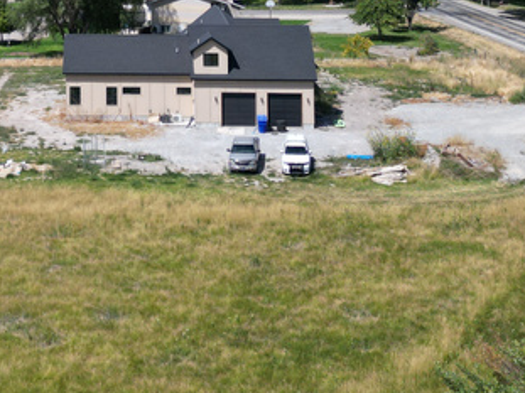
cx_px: 62
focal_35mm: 79
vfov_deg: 17.5
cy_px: -116
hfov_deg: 24.1
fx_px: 1198
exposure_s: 1/2500
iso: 100
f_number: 1.7
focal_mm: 6.72
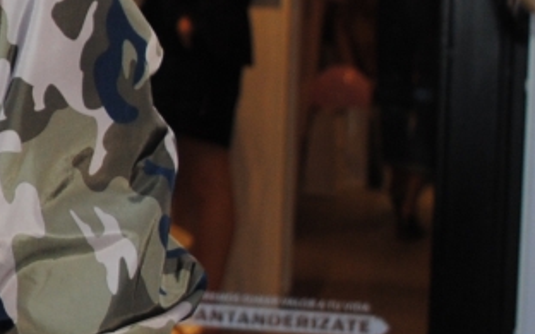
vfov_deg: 8.6
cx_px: -418
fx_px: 2216
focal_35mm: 152
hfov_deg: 12.6
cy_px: 76
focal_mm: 20
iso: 200
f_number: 3.5
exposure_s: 1/60
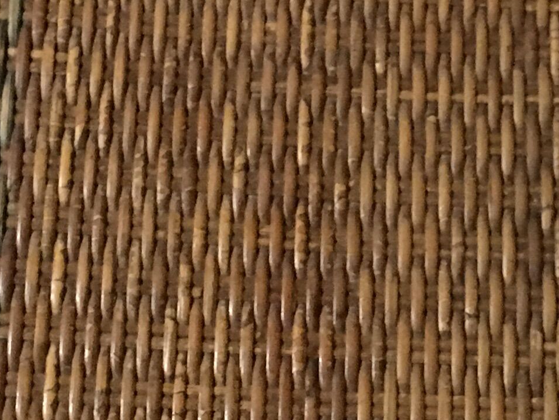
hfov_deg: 16.1
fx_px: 1971
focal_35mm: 122
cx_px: 430
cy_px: 220
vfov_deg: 12.2
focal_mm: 4.15
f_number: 2.2
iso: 125
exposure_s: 1/4
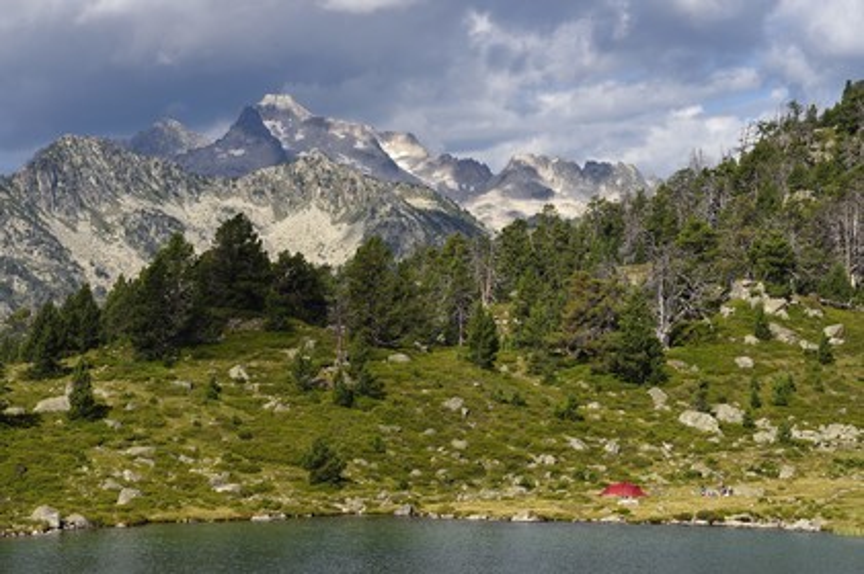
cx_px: 432
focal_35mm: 95
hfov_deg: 21.5
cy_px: 287
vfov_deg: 14.4
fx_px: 2278
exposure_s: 1/250
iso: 200
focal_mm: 95
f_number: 11
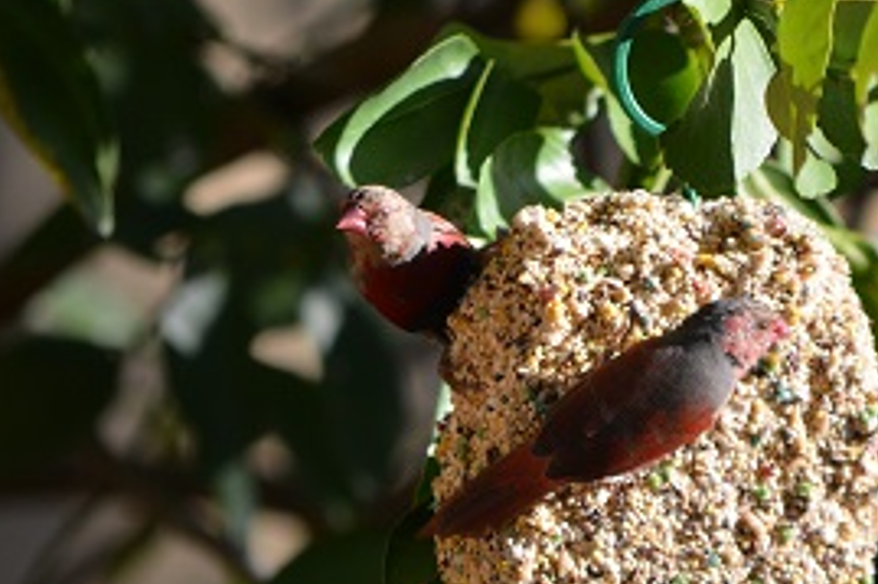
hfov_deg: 2.5
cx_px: 542
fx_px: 20351
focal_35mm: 835
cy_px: 289
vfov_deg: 1.6
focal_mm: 300
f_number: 5.6
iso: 720
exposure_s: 1/1000
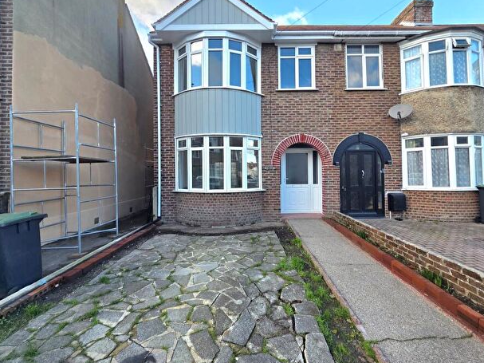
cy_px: 174
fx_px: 210
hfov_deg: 98.2
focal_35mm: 15
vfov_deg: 81.7
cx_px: 249
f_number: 2.2
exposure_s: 1/417
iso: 50
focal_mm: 2.2
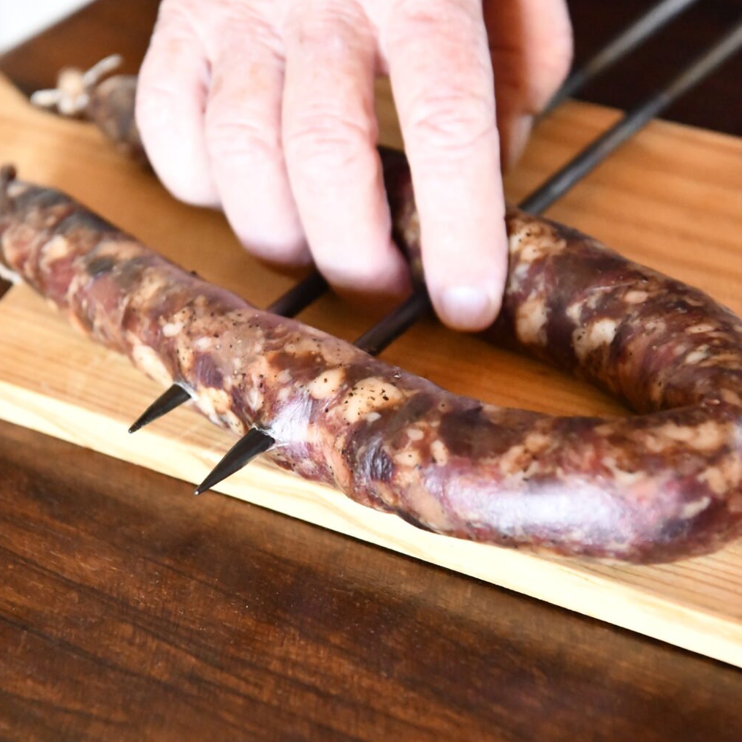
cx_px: 308
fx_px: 2183
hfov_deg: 19.3
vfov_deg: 19.3
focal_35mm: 90
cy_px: 368
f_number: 4.5
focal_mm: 70
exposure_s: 1/160
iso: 16000
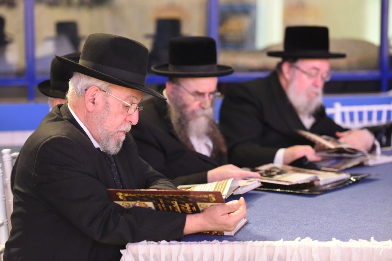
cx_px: 196
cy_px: 130
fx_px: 1198
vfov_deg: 12.5
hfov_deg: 18.6
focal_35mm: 110
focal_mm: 110
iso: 5000
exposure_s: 1/60
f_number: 2.8
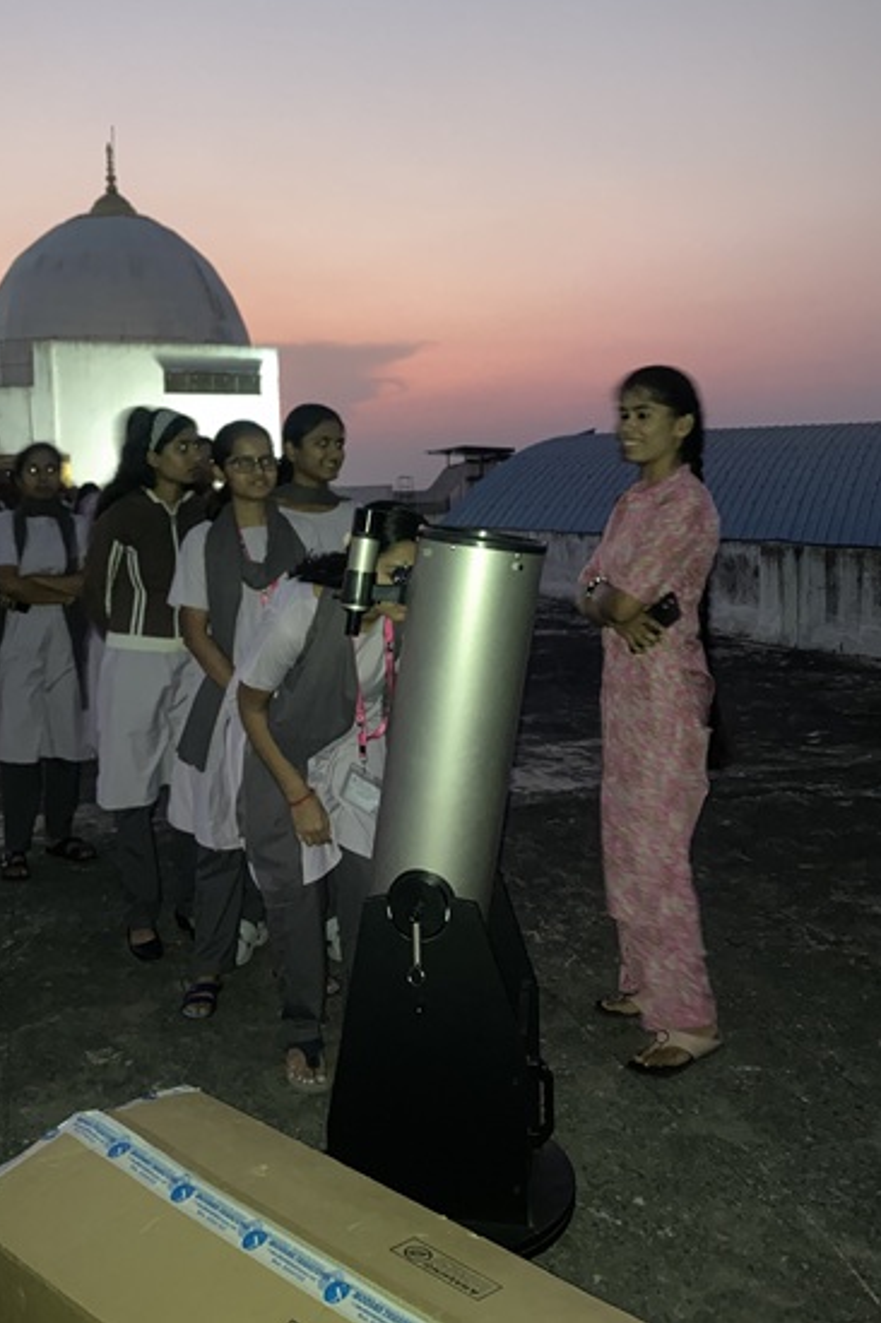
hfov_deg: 41.0
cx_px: 377
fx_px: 1176
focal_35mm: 32
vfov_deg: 58.6
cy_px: 599
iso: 250
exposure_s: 1/4
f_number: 1.8
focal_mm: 3.99
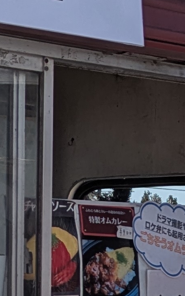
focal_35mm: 168
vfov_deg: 12.3
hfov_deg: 7.8
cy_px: 313
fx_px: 1356
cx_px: 96
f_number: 1.9
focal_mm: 5.4
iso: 49
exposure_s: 1/3745
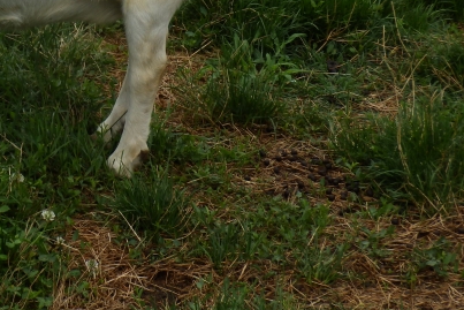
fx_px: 2553
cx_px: 23
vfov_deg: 6.9
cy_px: 15
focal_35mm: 198
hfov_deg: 10.3
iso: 80
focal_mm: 17.1
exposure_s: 1/200
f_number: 5.3
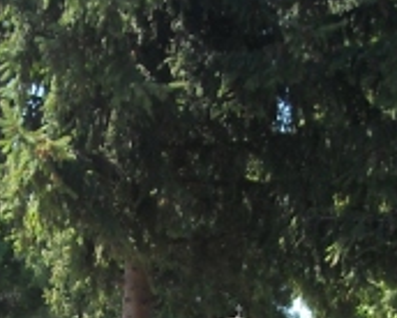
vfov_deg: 11.6
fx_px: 1494
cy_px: 505
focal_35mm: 127
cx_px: 58
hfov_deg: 15.0
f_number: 2.8
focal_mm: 5.7
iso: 64
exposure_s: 1/272
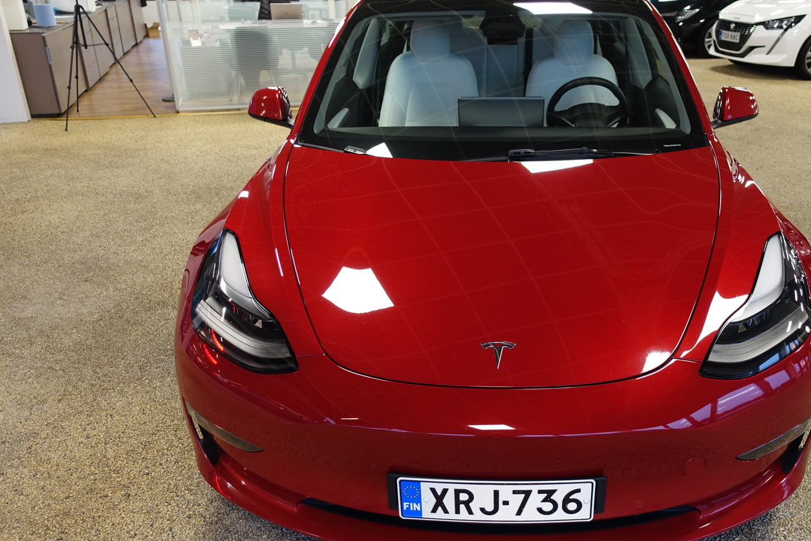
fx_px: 698
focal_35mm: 31
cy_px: 282
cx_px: 480
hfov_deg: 59.9
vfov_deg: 42.3
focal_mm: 8.8
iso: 125
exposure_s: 1/30
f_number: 1.8
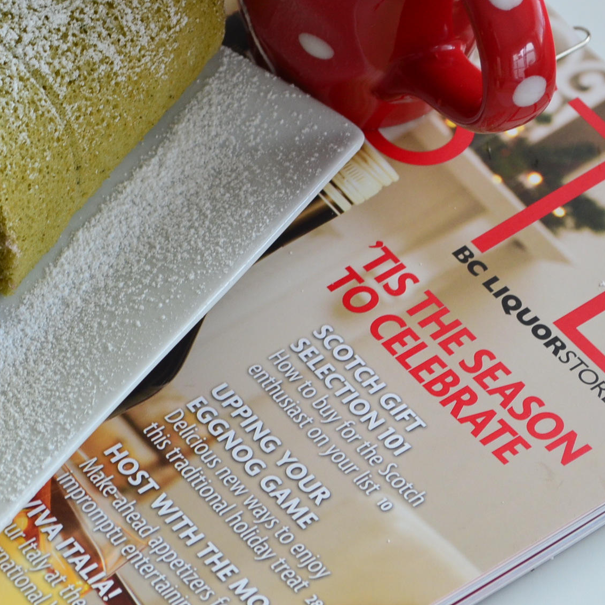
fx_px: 3004
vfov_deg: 11.5
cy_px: 271
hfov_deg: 11.5
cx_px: 116
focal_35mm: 152
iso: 450
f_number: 8
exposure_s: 1/15
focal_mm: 55
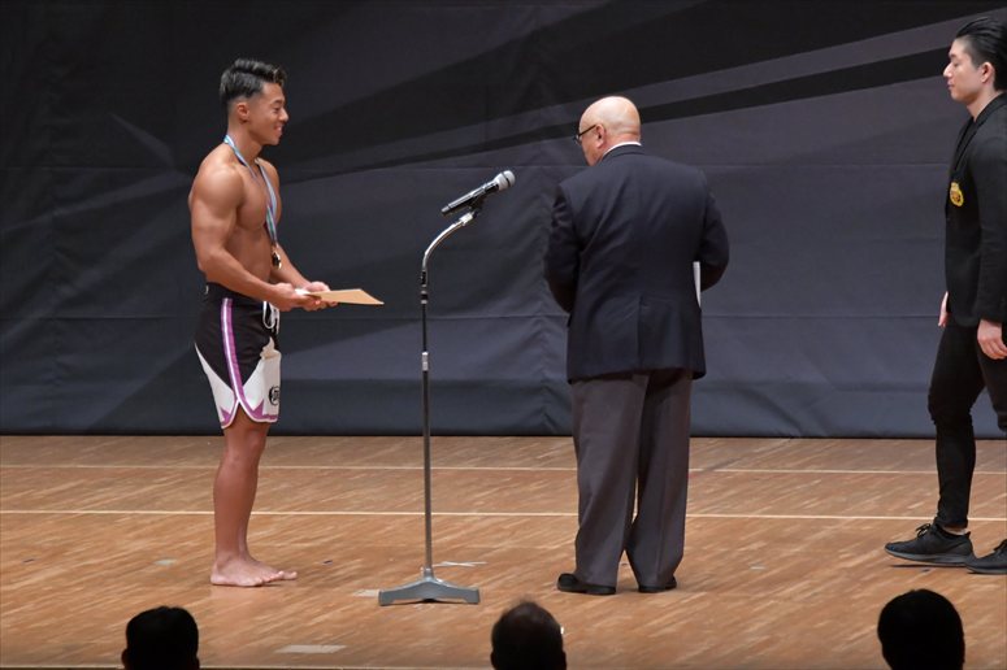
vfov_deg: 5.1
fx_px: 7549
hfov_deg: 7.6
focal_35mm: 270
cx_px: 504
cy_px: 335
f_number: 5.6
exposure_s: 1/400
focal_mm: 180
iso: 6400
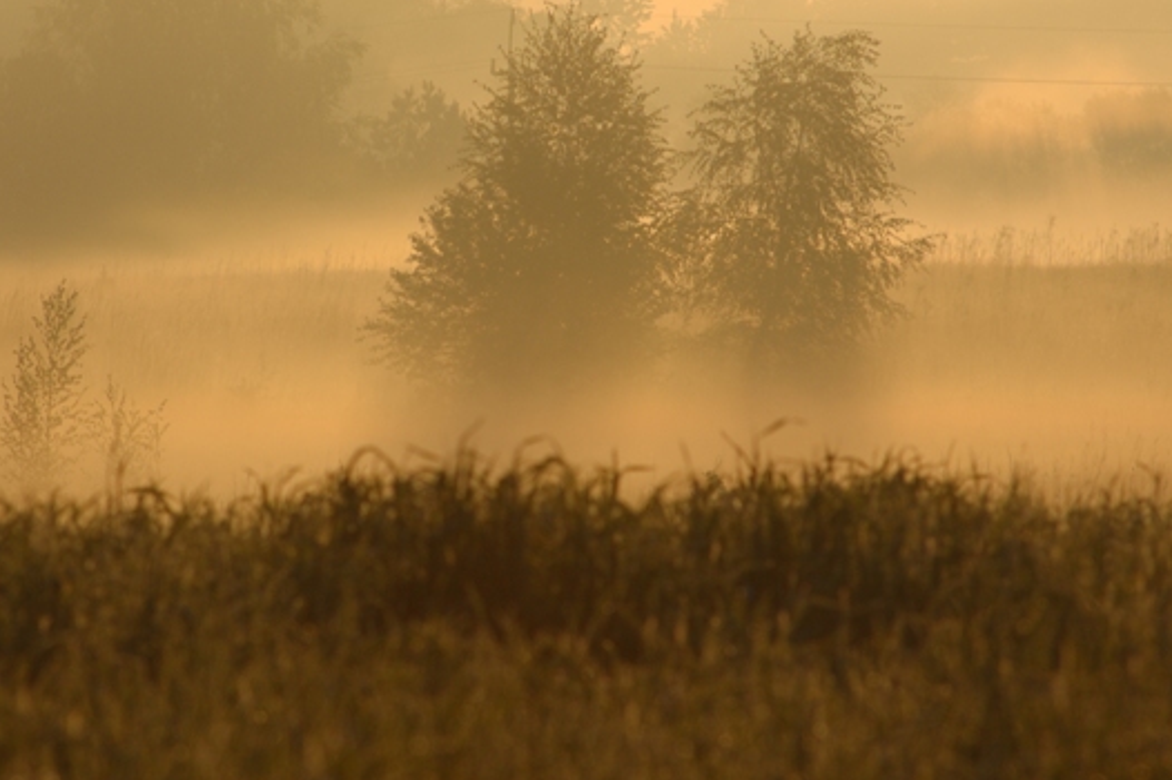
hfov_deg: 4.5
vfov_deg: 3.0
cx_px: 508
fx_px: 14835
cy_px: 272
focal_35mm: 456
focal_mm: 200
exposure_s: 1/800
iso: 200
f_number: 10
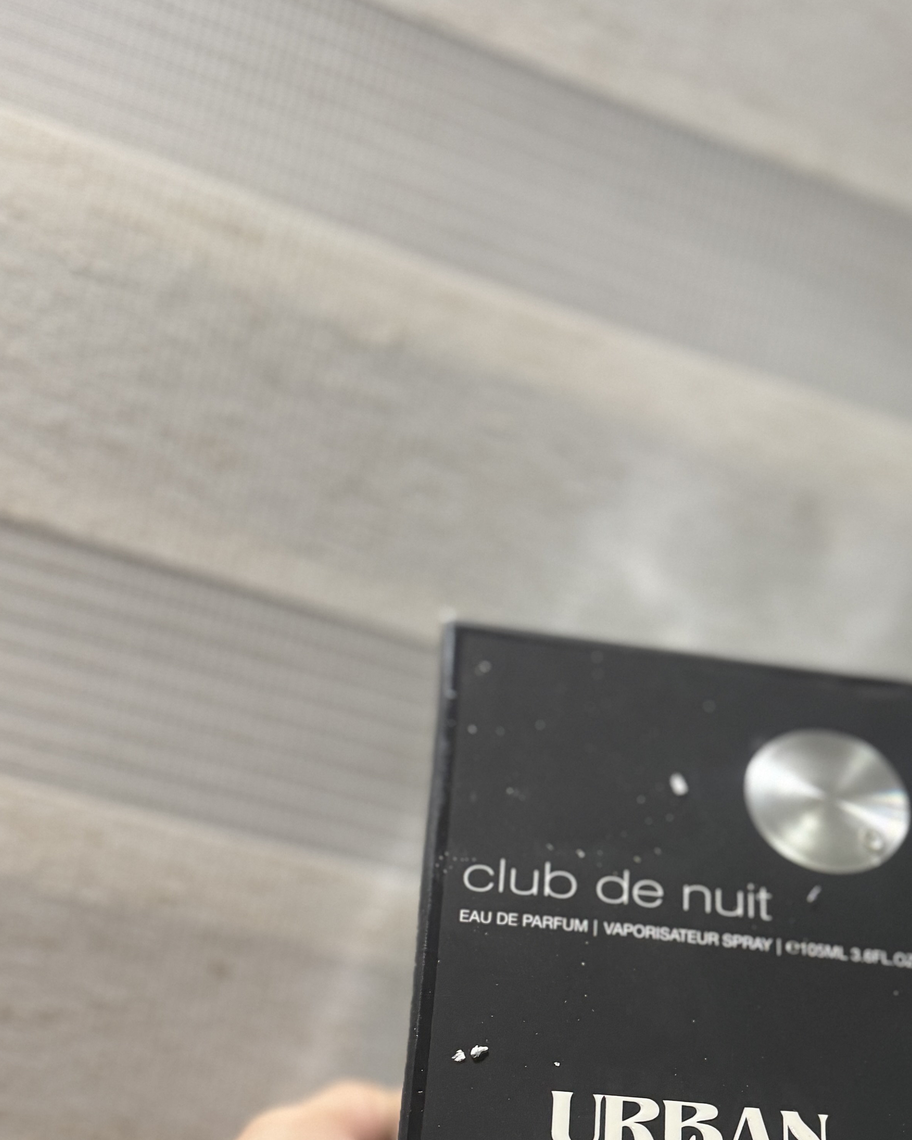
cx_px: 657
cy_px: 1023
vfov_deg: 38.4
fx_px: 1518
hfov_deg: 32.9
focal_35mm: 45
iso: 320
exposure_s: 1/60
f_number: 1.78
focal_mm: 6.76
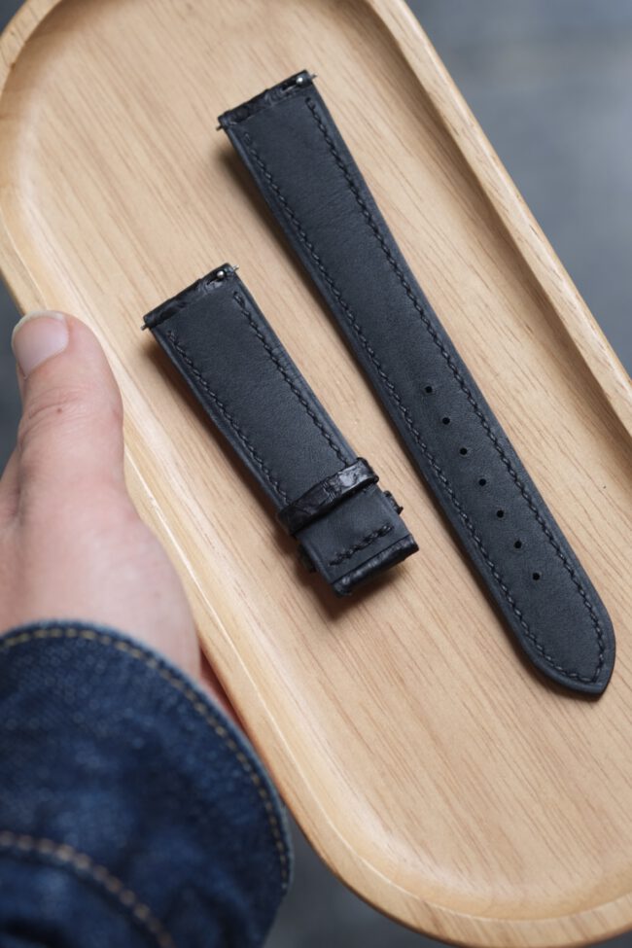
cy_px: 474
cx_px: 316
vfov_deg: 22.6
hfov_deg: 15.2
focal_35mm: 90
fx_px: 2370
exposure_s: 1/80
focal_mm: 60
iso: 160
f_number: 4.5
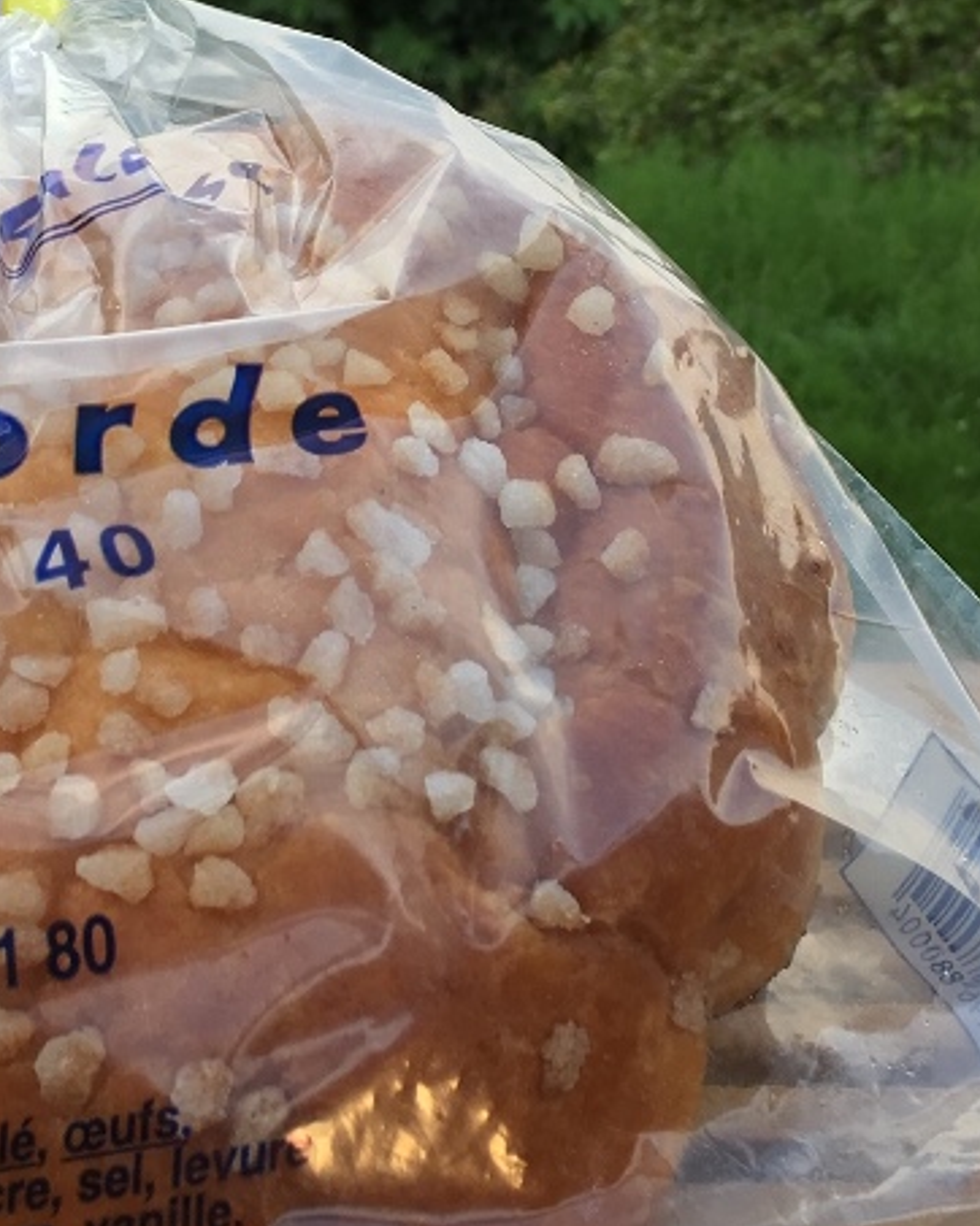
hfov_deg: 23.8
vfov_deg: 28.8
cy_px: 200
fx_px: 2322
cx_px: 598
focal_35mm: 64
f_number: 2.2
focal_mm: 4.15
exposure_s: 1/113
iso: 25
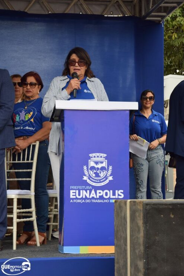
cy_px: 137
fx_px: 767
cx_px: 91
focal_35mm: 100
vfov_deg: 20.4
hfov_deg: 13.7
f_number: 5.3
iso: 400
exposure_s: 1/250
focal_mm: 66
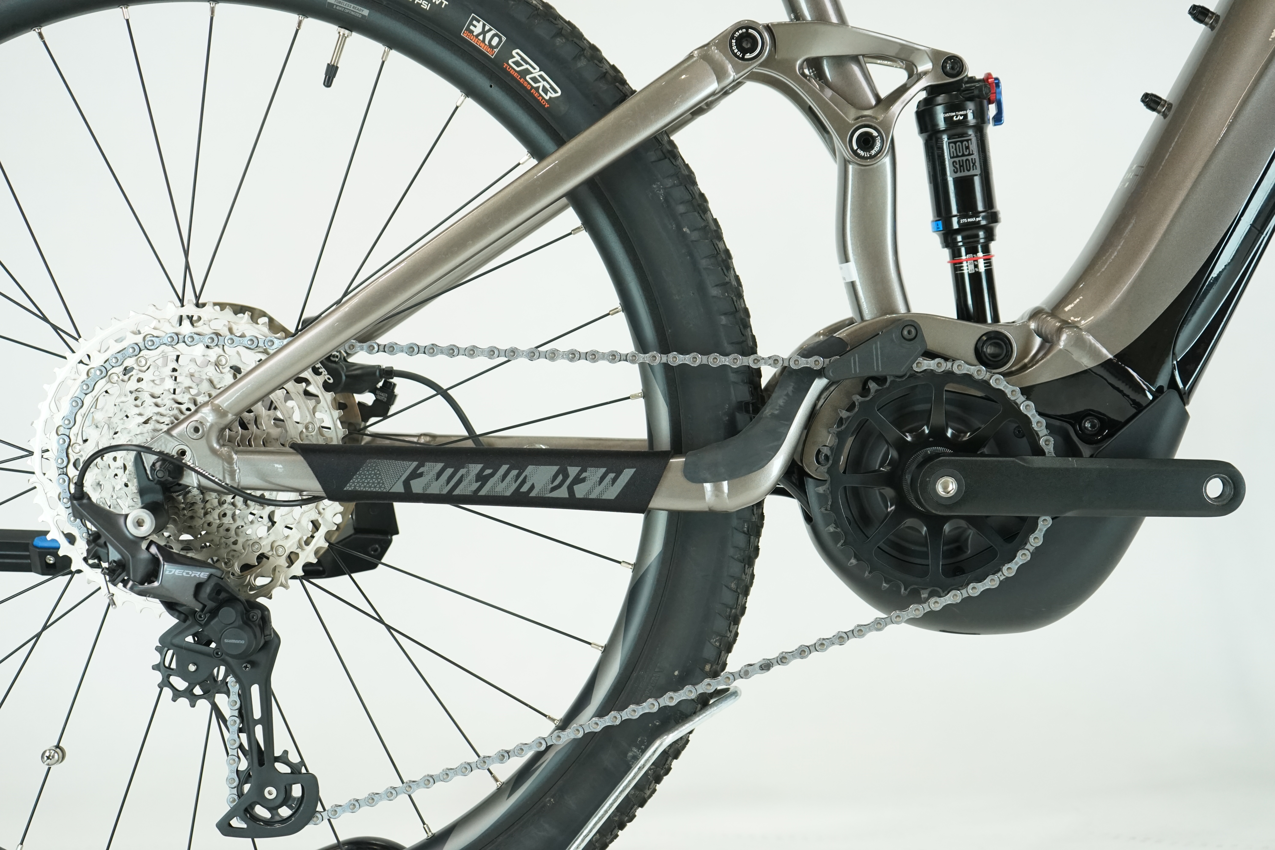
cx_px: 638
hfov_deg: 41.9
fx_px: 1664
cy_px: 425
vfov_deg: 28.6
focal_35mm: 47
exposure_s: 1/200
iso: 1600
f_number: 5
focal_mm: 47
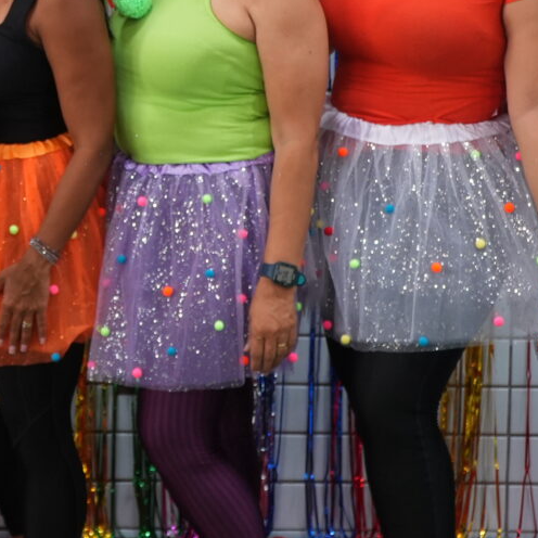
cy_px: 76
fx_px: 1758
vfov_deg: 17.2
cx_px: -28
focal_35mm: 100
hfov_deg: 16.9
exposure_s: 1/125
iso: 640
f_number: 4
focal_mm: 24
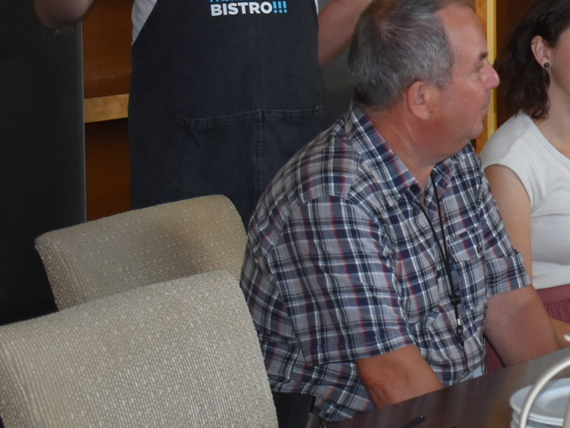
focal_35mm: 138
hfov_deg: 13.6
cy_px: 61
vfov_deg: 10.7
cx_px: 829
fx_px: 2265
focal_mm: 29
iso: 800
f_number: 4.2
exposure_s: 1/160
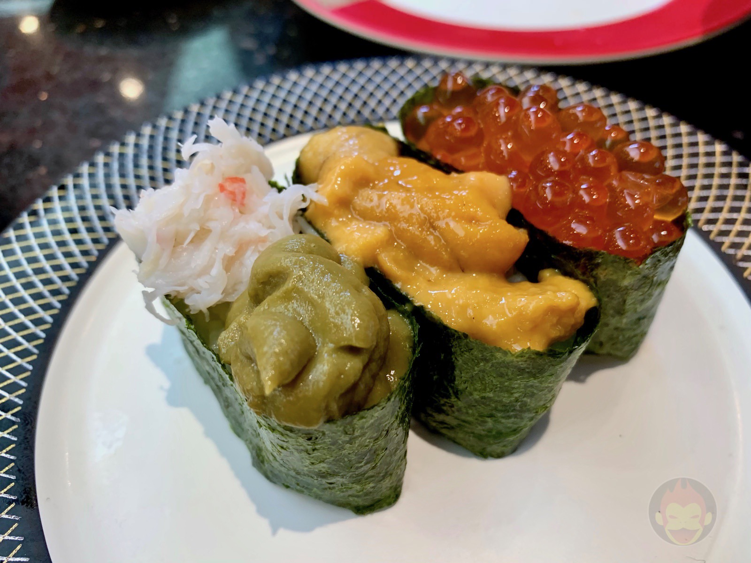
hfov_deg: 67.3
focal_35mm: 26
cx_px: 376
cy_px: 282
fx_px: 564
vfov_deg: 53.1
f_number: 1.8
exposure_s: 1/50
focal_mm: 4.25
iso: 125
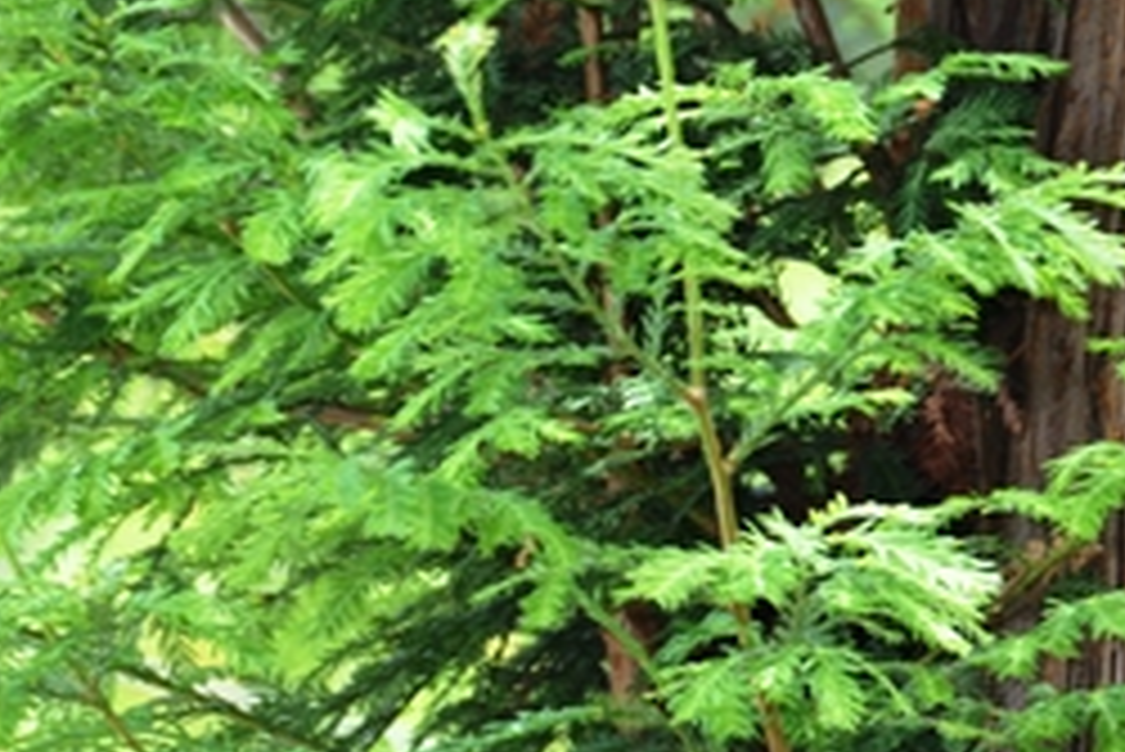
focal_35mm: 509
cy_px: 385
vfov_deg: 2.7
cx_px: 720
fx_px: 15915
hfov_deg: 4.0
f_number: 5.6
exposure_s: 1/60
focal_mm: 170
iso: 220
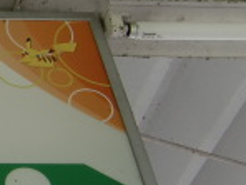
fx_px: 860
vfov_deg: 12.2
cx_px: -199
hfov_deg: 14.3
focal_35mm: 121
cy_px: 73
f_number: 2.6
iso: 64
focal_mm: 4.9
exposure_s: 1/200
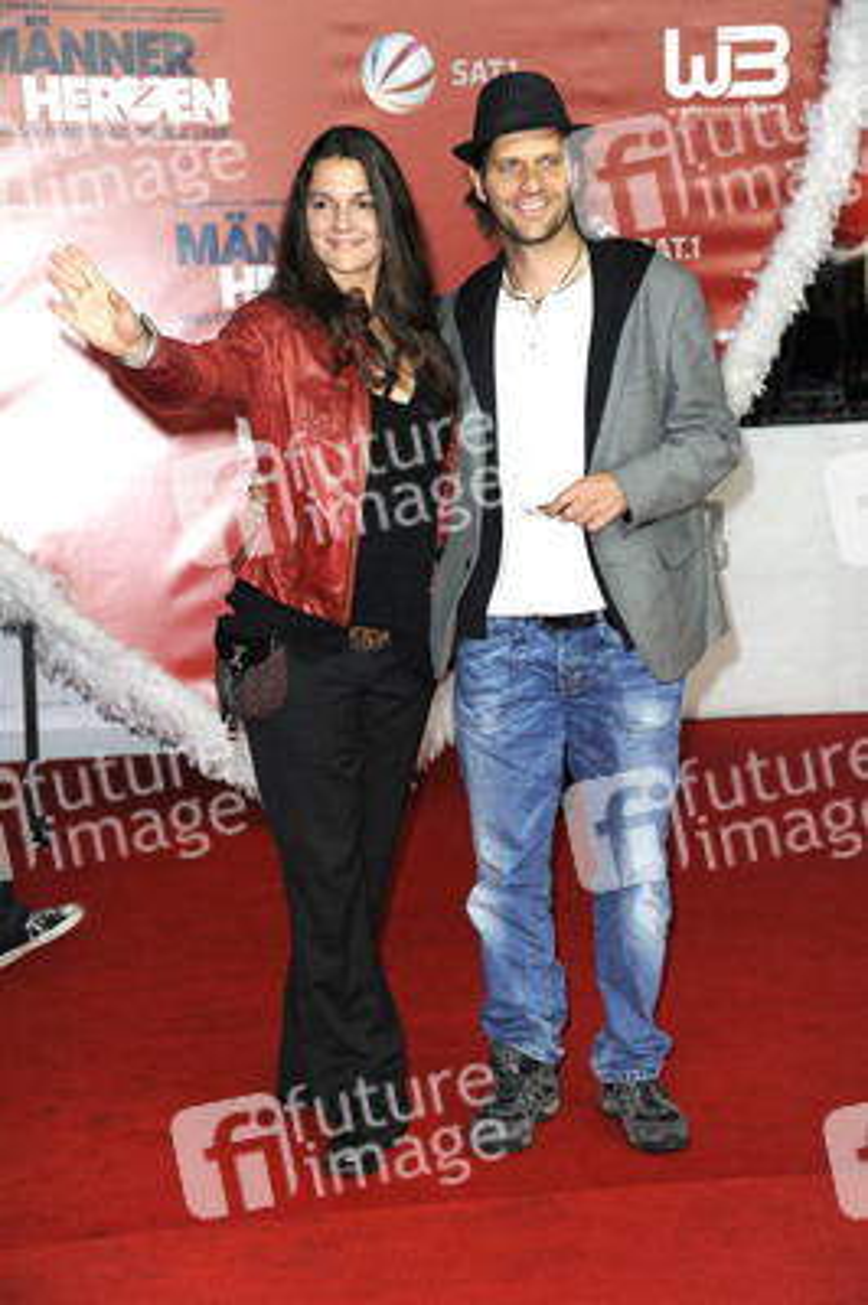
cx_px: 434
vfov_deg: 29.7
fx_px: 2463
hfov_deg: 20.0
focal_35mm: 68
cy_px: 652
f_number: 5.6
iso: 640
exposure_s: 1/160
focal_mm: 68
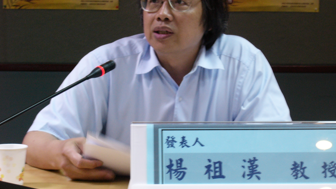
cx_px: 168
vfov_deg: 11.3
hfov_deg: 20.0
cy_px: 95
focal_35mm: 107
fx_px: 953
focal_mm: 16.3
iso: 200
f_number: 4.8
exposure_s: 1/10
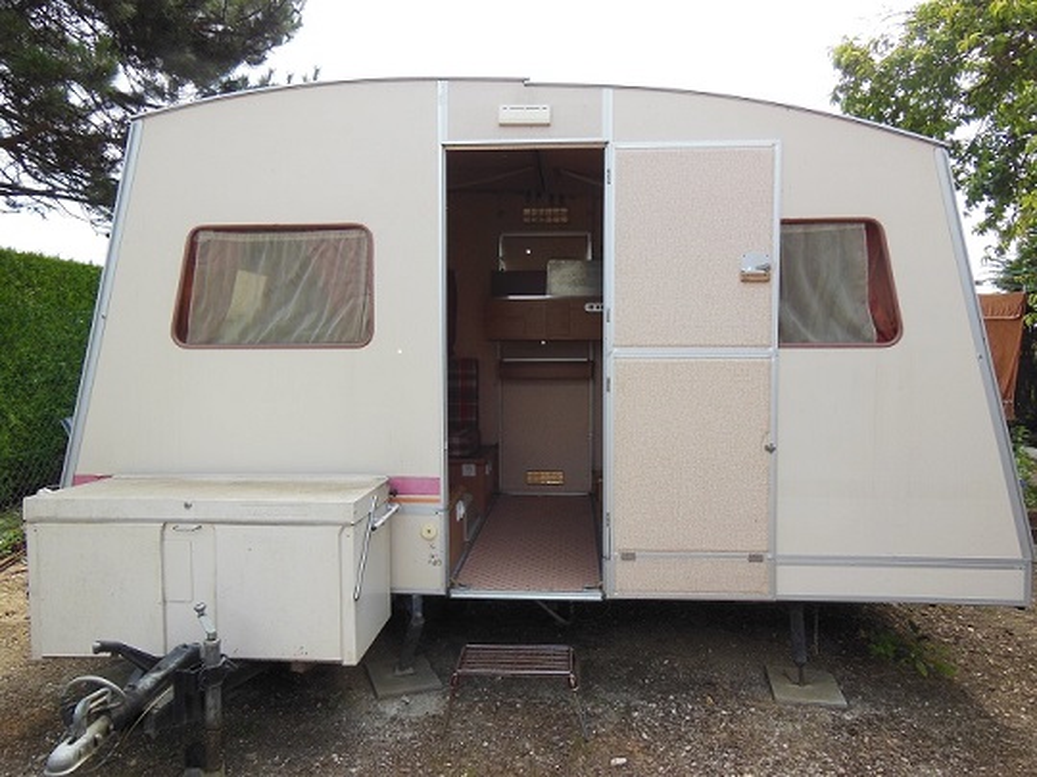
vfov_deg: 54.9
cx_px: 518
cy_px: 388
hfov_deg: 69.4
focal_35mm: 25
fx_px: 749
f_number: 3.5
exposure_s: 1/400
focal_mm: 4.5
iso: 125
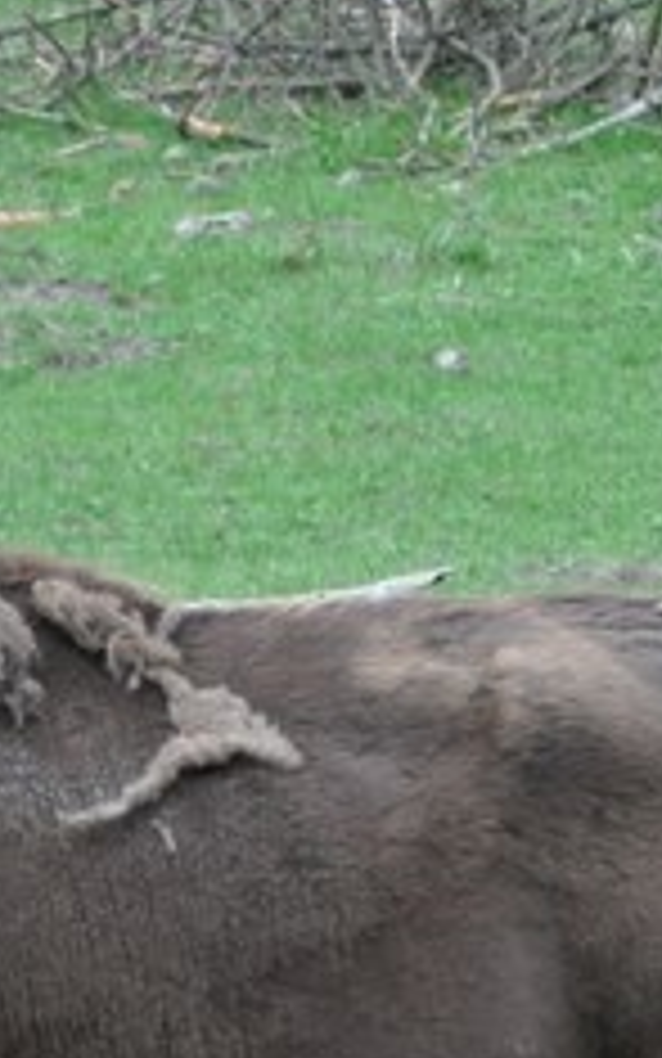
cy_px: 1085
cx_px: 694
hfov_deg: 1.7
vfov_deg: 2.7
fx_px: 22719
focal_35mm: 788
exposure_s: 1/500
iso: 1000
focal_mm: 105
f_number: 5.6
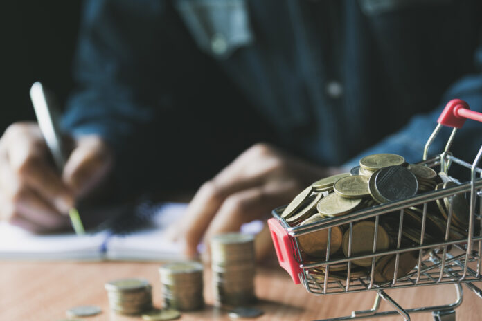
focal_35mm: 87
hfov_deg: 23.4
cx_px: 241
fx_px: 1165
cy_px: 160
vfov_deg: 15.7
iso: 200
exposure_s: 1/8
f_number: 4
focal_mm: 58
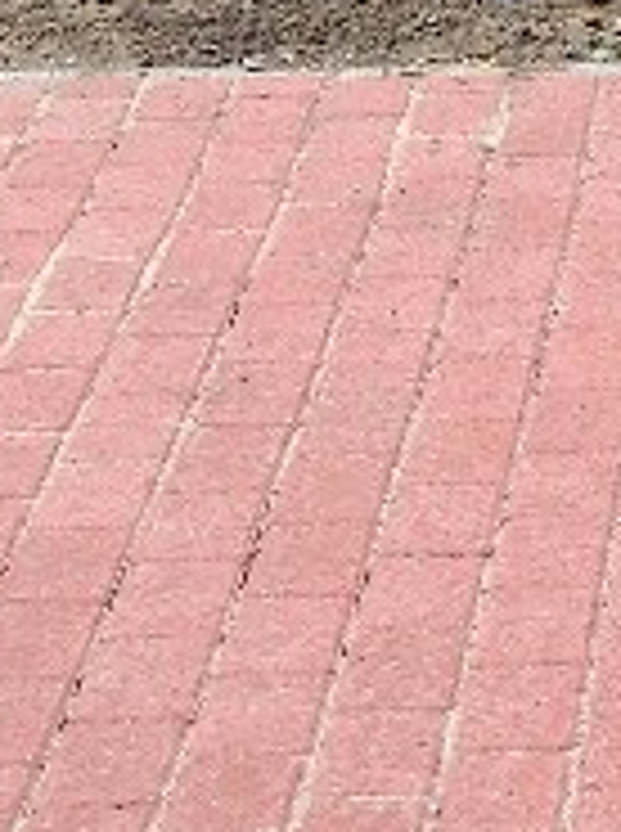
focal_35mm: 261
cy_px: -1291
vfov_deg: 7.1
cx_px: 1233
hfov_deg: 5.6
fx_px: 6265
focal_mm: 29
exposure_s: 1/125
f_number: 5.6
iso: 280
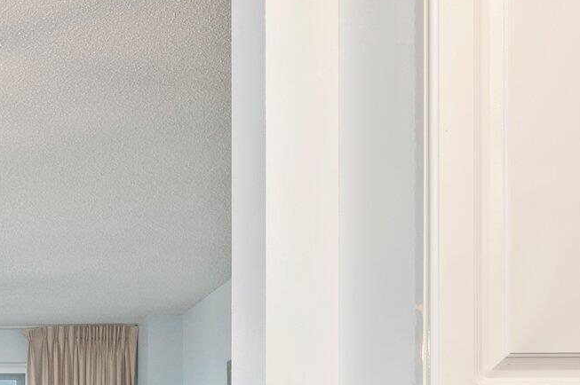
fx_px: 1111
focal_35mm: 69
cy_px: 522
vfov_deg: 18.2
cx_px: -103
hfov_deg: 26.3
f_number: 9
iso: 200
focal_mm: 22
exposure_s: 1/30
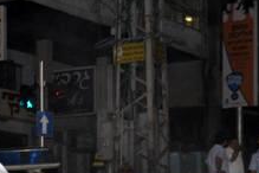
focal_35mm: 154
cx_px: -160
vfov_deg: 8.7
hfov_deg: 12.5
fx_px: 1108
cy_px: 264
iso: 500
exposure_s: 1/60
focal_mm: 22
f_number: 5
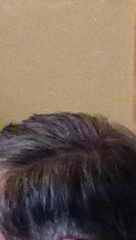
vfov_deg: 8.3
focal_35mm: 256
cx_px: 725
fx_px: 1637
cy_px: 288
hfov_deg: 4.1
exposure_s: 1/15
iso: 400
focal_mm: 4.1
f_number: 3.3
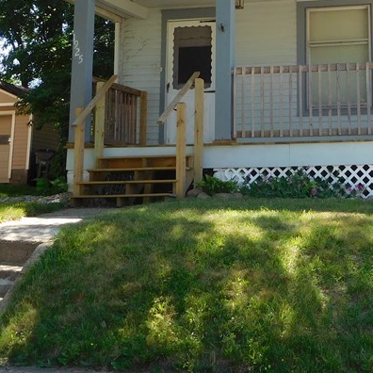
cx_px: 319
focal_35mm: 80
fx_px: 975
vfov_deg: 21.0
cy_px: 12
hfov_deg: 21.3
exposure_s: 1/250
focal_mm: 6.2
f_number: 3.8
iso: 125
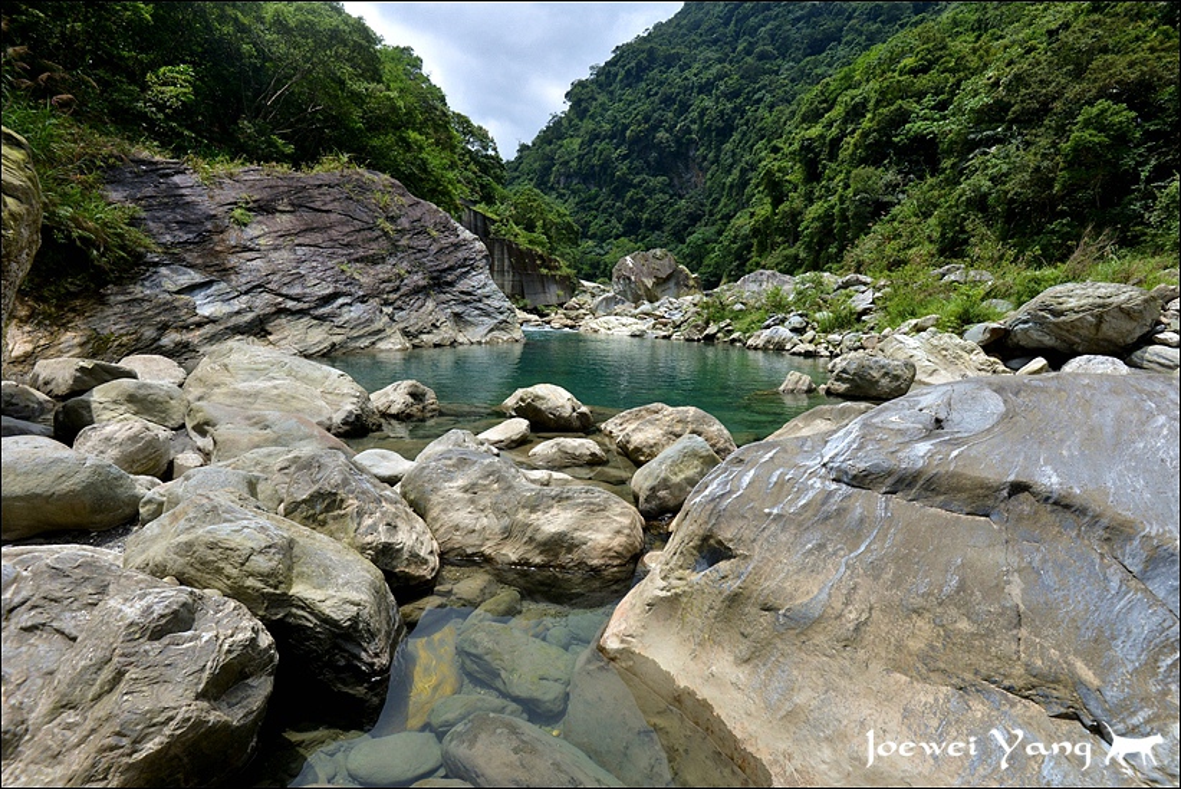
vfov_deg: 73.8
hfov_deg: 96.7
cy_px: 394
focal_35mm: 16
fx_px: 525
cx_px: 590
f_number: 9
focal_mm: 16
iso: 100
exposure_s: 1/500
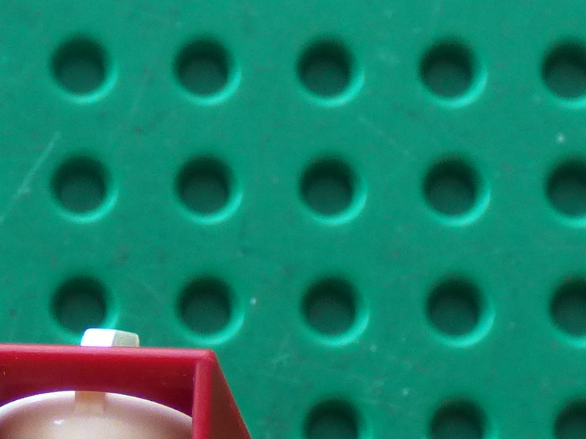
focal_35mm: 178
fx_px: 3013
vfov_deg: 8.3
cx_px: 101
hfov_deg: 11.1
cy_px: 535
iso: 400
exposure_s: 1/2
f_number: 3.6
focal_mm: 7.07
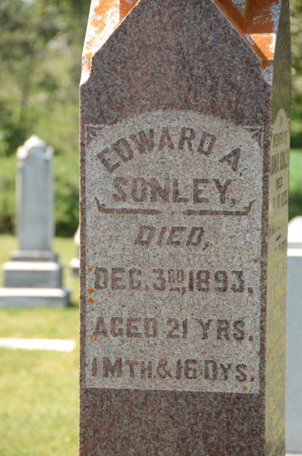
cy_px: 228
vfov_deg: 14.4
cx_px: 151
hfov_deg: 9.6
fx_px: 1802
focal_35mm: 142
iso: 1000
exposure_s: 1/400
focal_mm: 95
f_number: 5.6
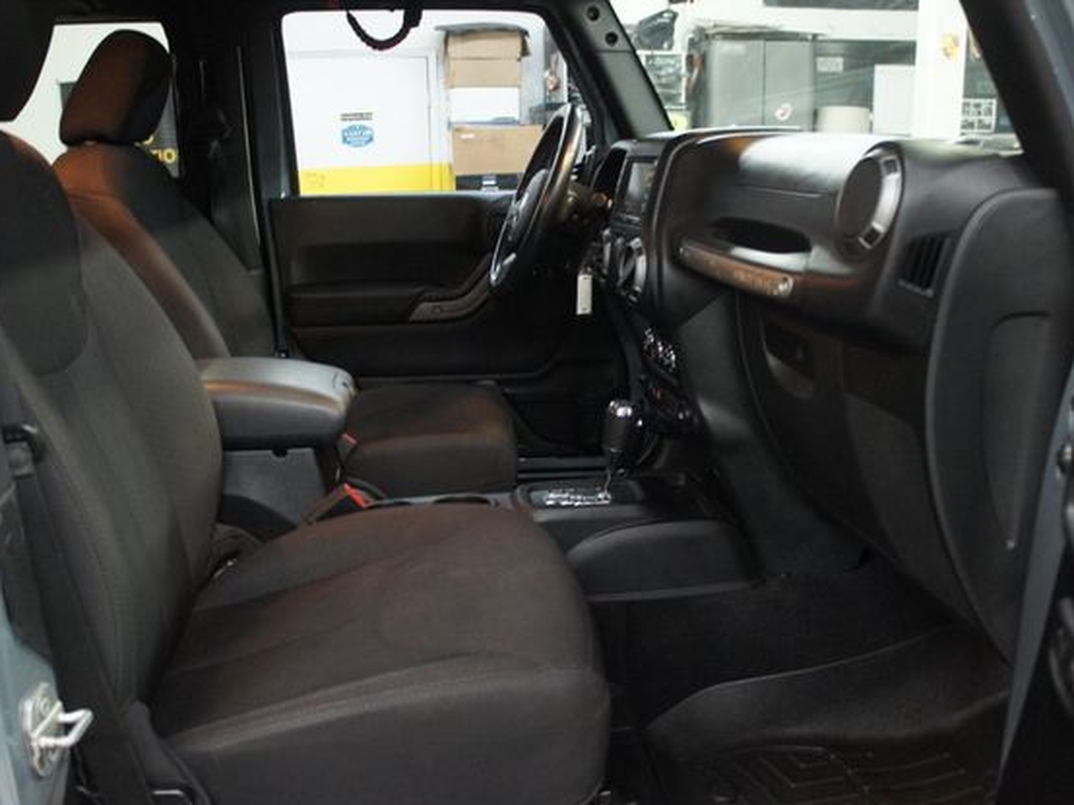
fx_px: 930
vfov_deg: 46.8
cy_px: 398
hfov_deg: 59.9
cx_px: 487
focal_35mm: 30
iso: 1600
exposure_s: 1/25
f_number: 3.5
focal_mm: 18
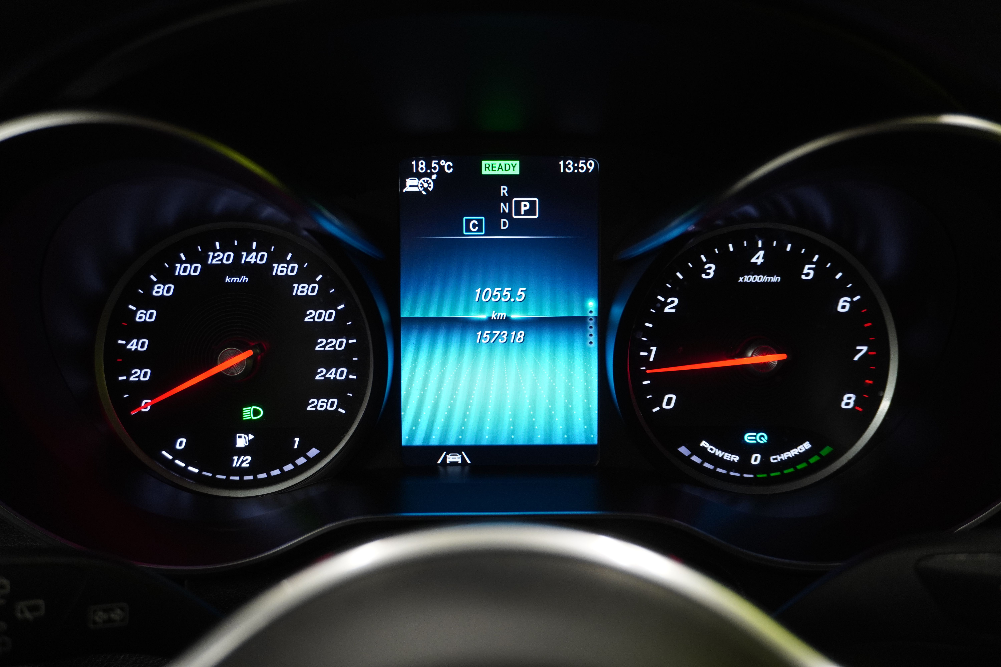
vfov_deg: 36.9
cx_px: 500
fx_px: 1001
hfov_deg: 53.1
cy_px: 334
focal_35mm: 36
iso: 800
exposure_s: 1/40
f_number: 4.5
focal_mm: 24
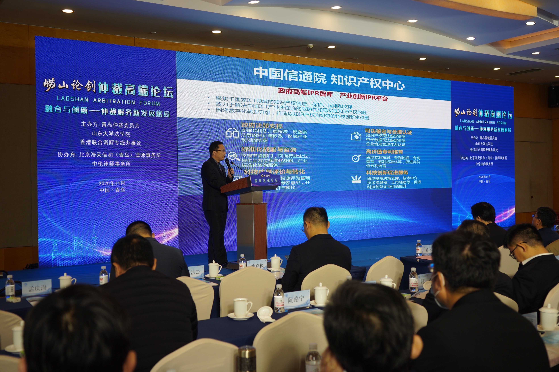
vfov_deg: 35.9
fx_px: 574
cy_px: 186
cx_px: 280
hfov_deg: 51.9
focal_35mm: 37
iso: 250
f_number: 4
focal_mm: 37
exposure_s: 1/125
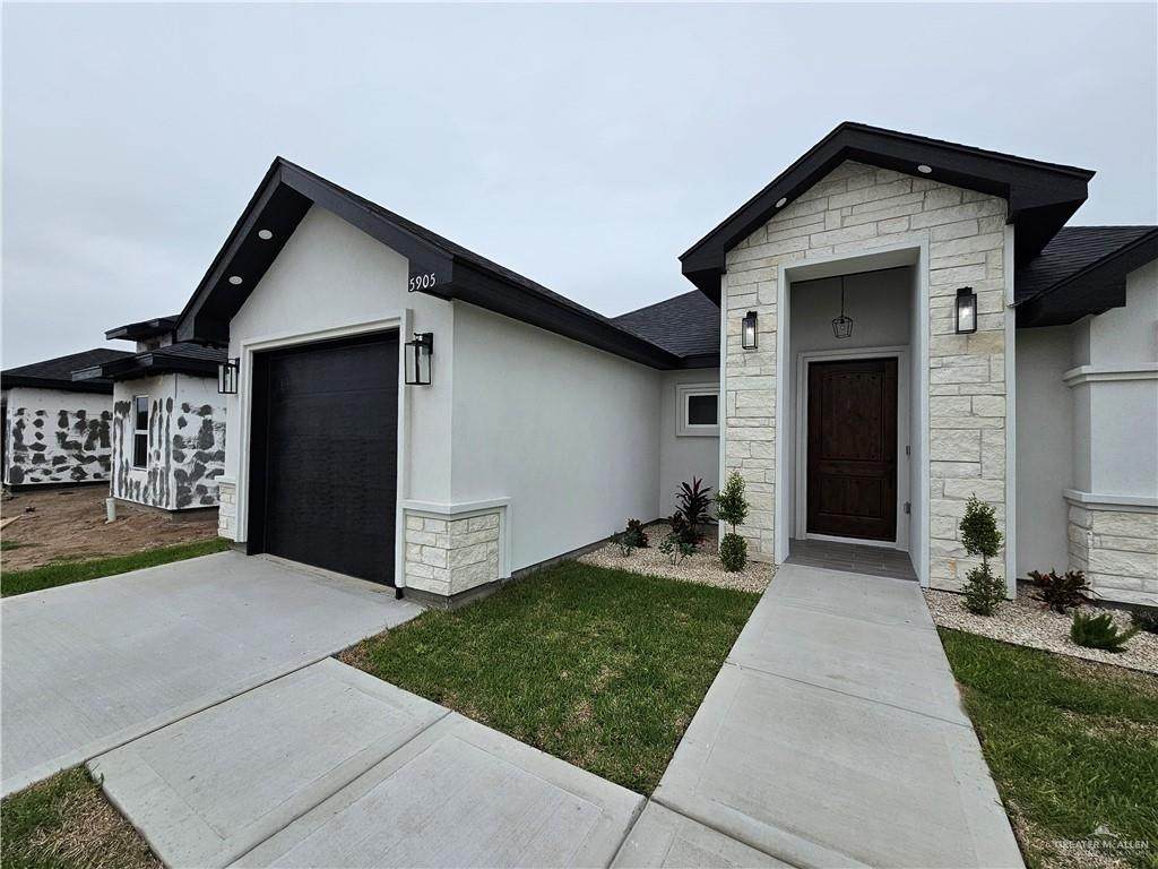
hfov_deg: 106.2
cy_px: 434
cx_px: 579
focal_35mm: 13
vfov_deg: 89.9
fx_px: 435
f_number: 2.2
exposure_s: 1/1879
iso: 50
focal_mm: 2.2
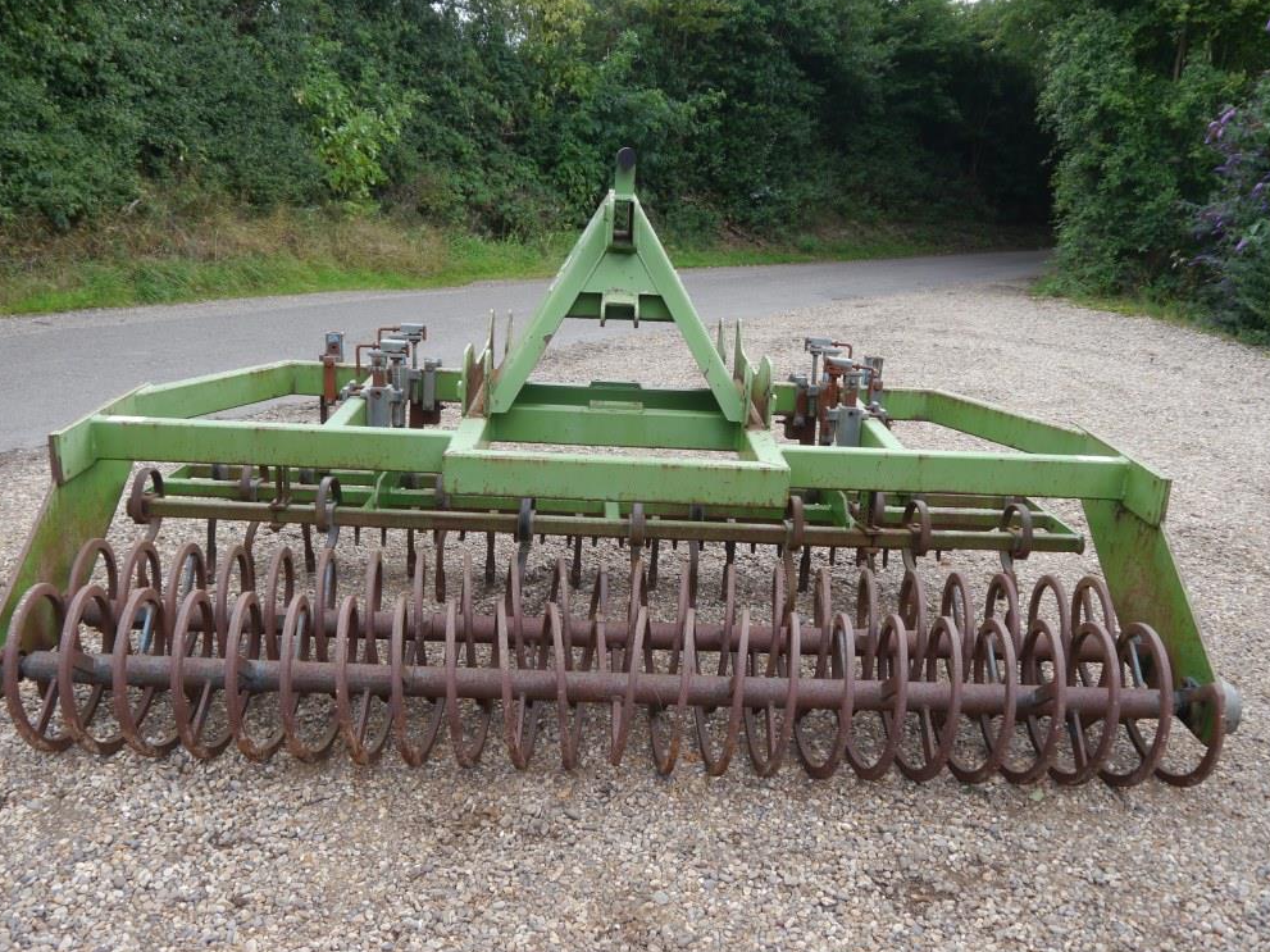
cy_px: 472
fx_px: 1137
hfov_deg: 58.4
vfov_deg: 45.4
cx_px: 627
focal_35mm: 31
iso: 160
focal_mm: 15
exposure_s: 1/200
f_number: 4.5
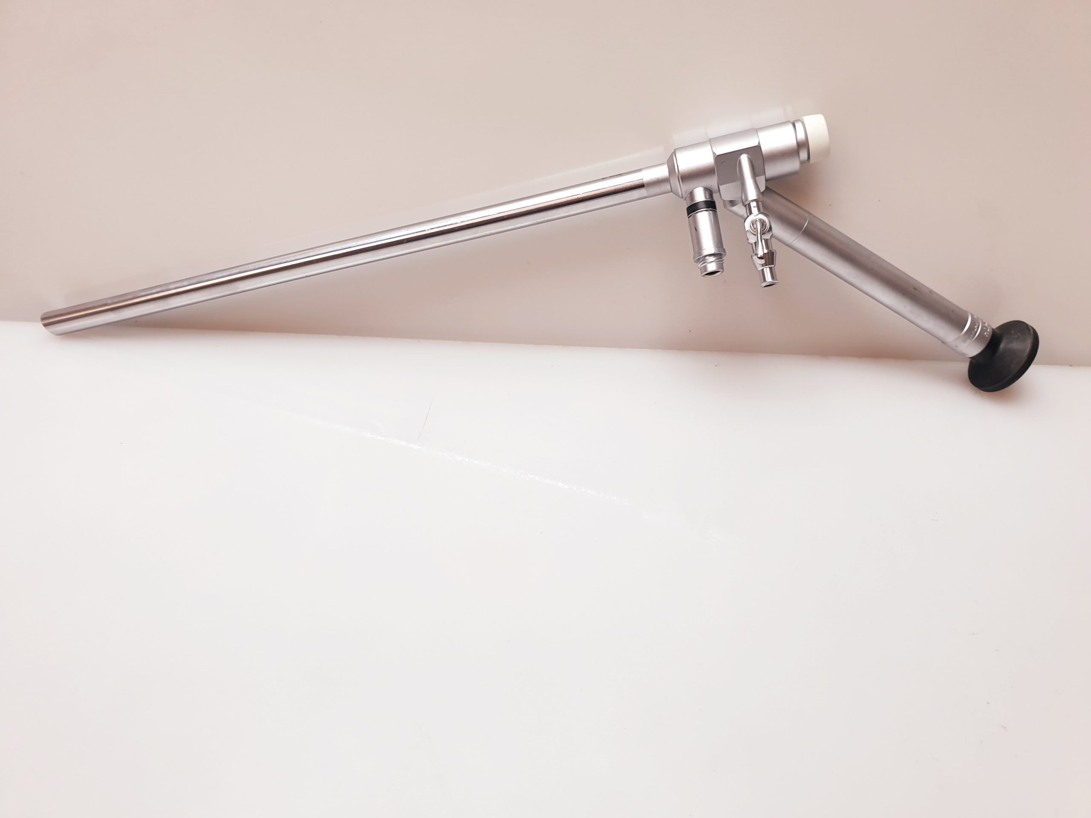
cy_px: 409
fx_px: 819
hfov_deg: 67.3
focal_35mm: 26
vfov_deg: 53.1
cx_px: 546
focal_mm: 4.3
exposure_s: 1/100
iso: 80
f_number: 2.4
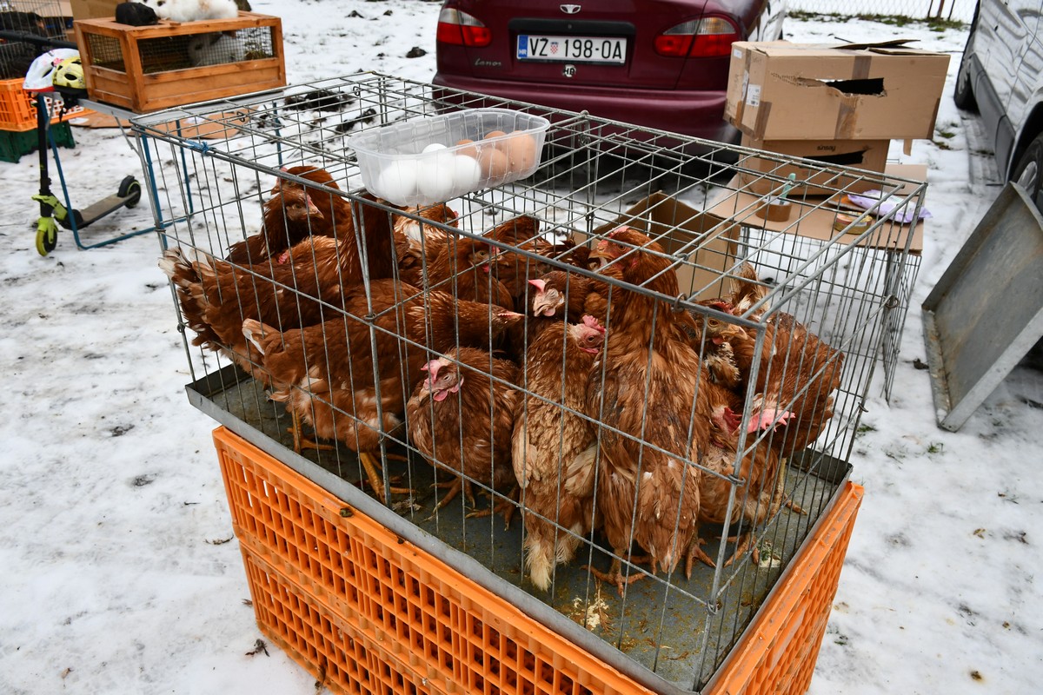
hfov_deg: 67.4
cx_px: 522
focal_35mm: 27
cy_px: 348
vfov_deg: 47.9
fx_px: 782
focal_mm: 18
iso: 250
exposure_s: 1/250
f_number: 5.6
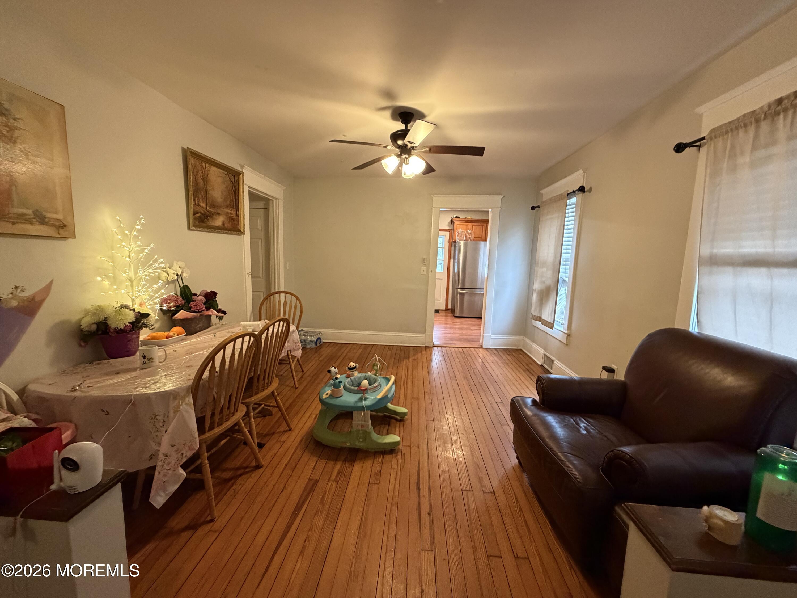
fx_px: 322
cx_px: 398
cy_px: 299
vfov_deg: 85.7
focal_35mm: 14
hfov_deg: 102.1
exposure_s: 1/60
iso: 640
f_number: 2.2
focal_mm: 2.22
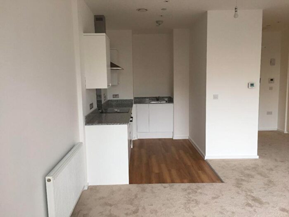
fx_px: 242
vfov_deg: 48.2
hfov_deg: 61.7
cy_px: 108
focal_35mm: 29
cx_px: 144
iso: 40
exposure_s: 1/100
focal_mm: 4.15
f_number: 2.2
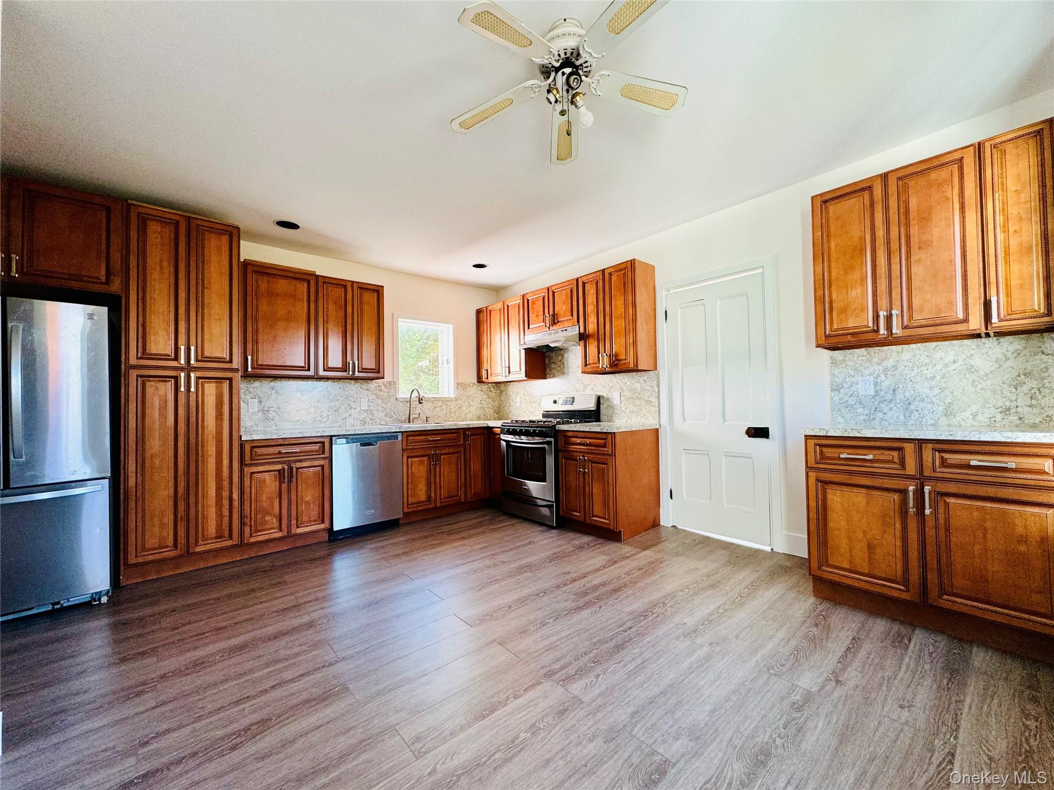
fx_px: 426
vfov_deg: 85.7
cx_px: 527
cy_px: 395
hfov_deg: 102.1
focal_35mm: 14
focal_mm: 2.22
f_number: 2.2
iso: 100
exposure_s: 1/99
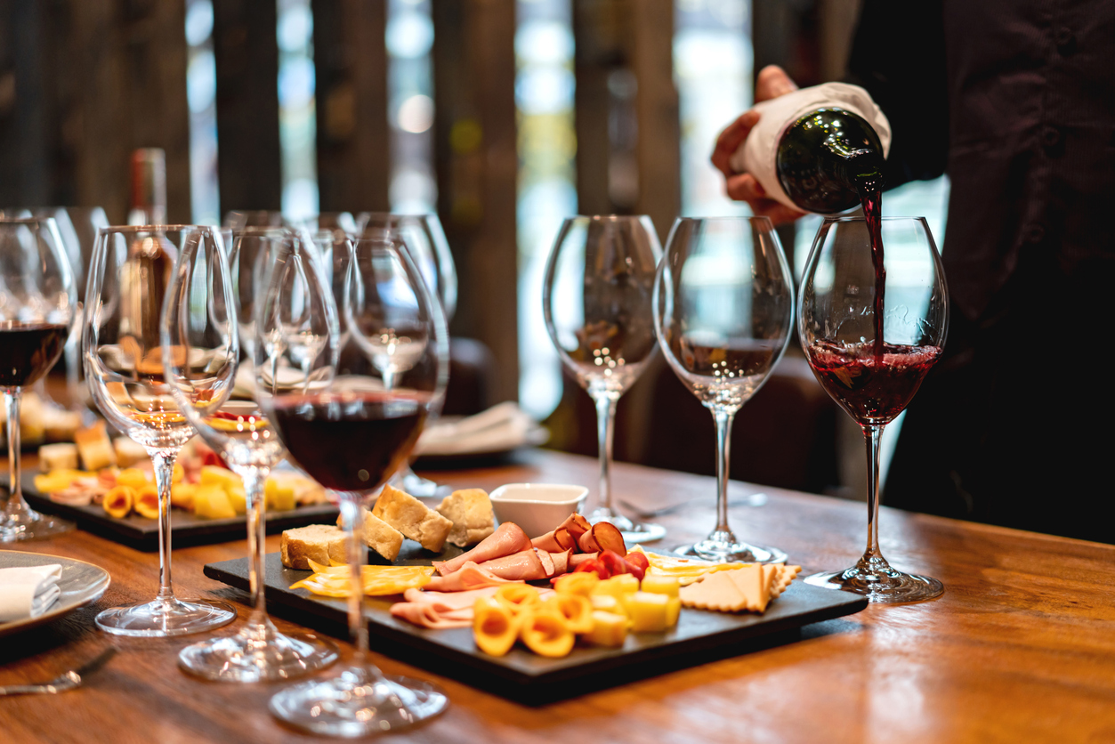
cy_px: 372
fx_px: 1704
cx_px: 558
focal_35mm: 55
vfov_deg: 24.6
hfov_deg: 36.2
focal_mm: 55
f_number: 1.8
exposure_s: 1/160
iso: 500
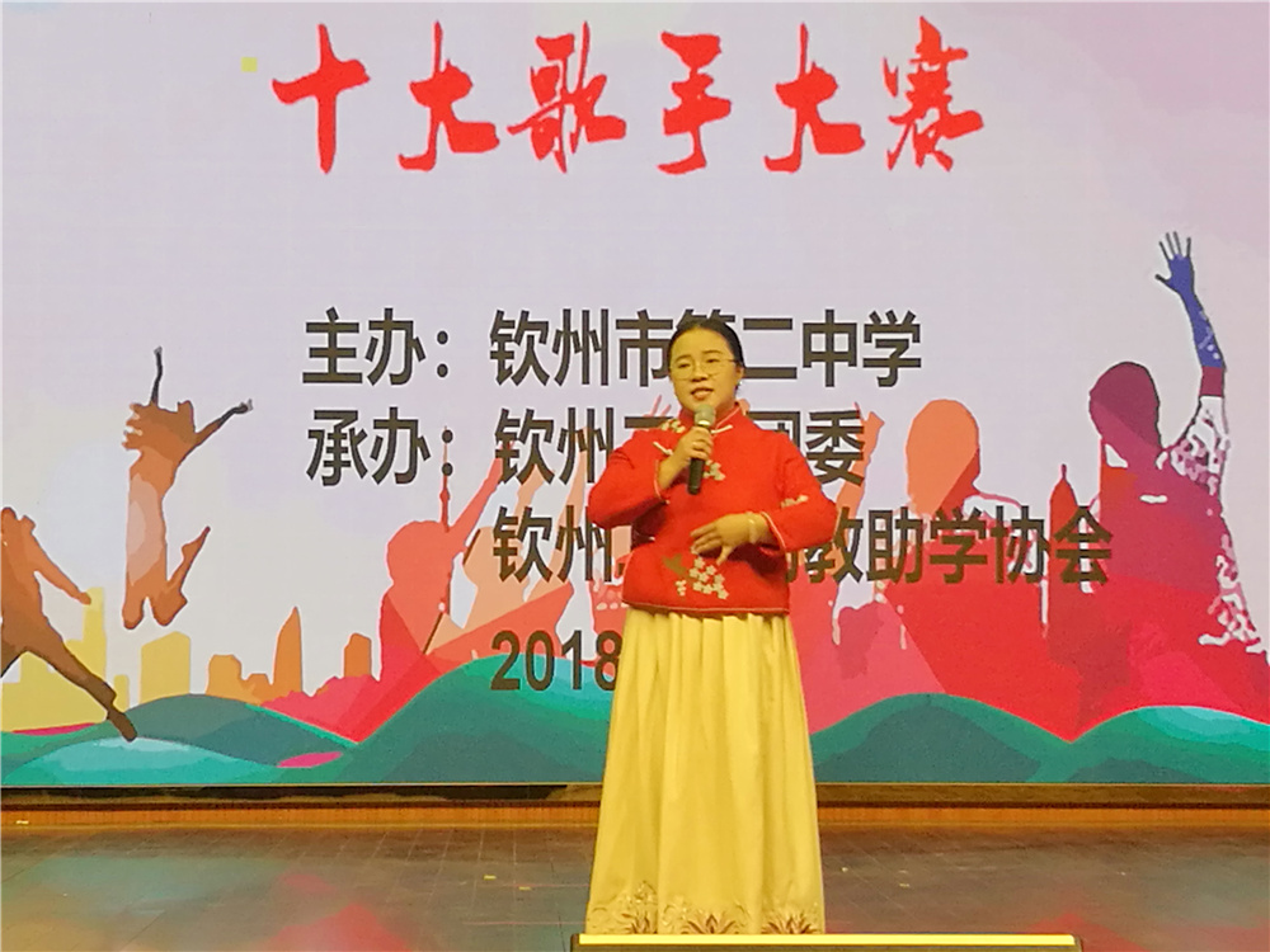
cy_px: 476
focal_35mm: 83
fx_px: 3045
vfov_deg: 17.8
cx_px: 635
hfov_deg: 23.6
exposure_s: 1/60
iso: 125
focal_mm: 4.5
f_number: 2.2
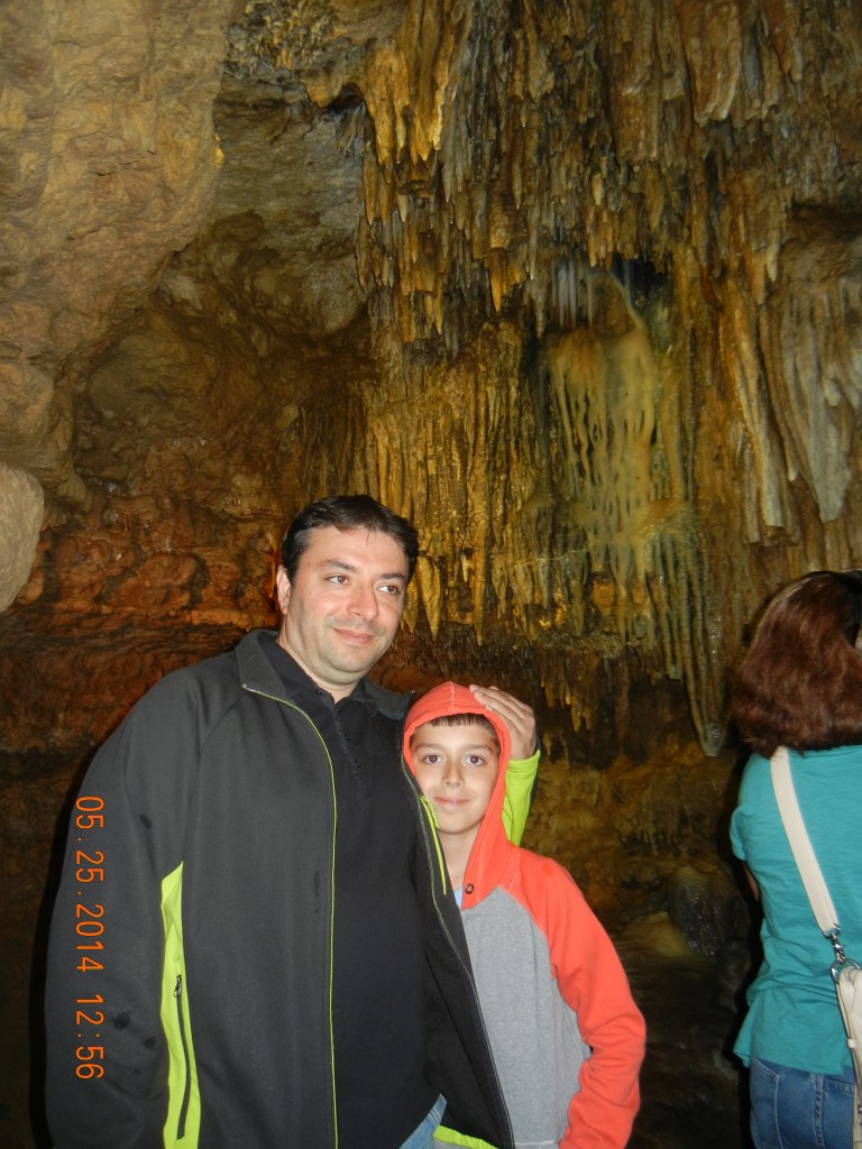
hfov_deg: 46.8
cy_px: 574
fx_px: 996
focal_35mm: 30
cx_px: 431
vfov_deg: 60.0
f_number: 3.5
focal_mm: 5.4
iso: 224
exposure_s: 1/30
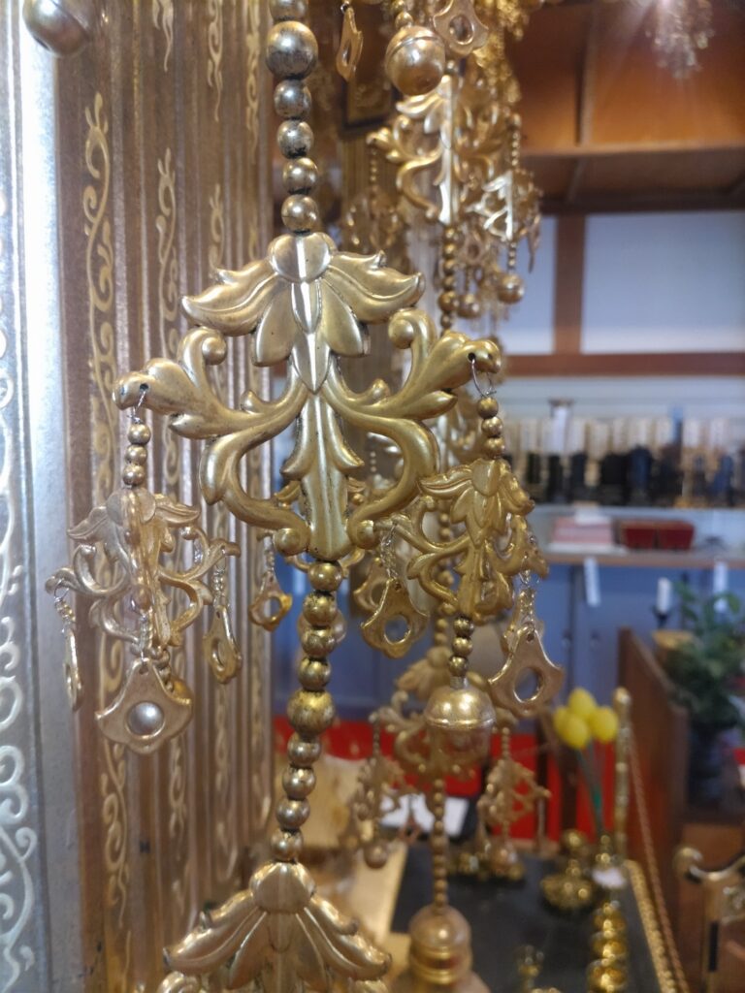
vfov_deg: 67.3
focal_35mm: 26
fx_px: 746
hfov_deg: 53.1
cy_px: 496
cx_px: 372
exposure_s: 1/33
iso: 1028
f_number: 1.79
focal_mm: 4.8
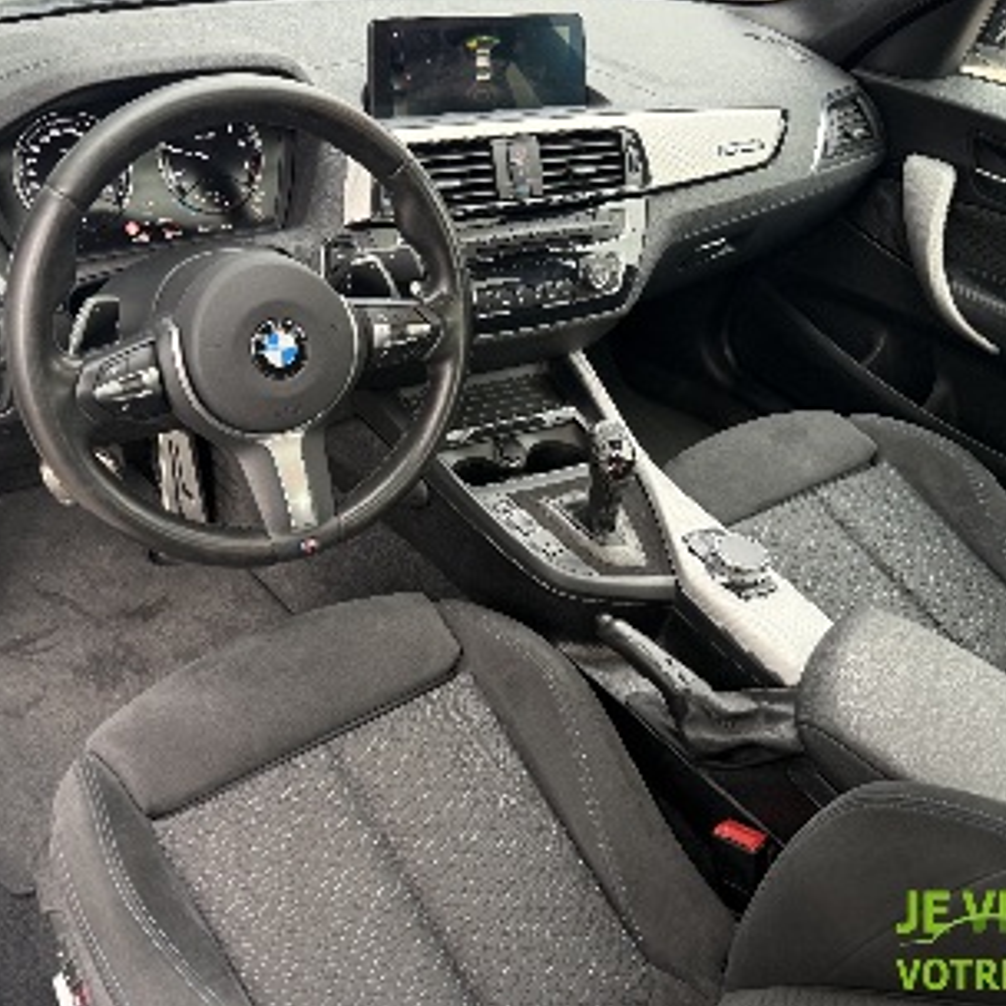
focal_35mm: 29
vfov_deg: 55.6
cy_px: 500
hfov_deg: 55.6
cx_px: 463
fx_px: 954
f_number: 1.78
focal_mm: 6.76
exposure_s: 1/74
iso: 200
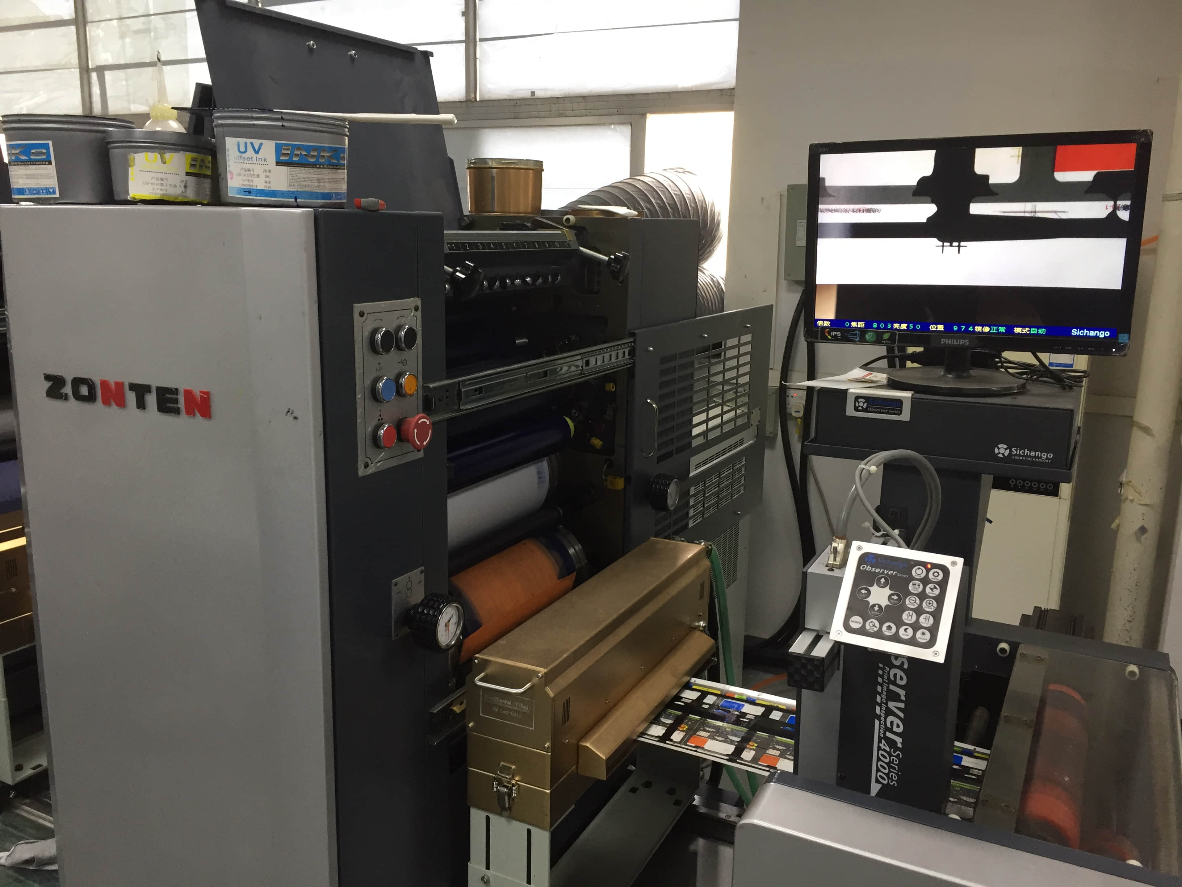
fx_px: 990
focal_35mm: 29
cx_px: 591
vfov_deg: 48.2
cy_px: 444
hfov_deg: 61.7
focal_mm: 4.15
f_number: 2.2
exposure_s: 1/33
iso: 64
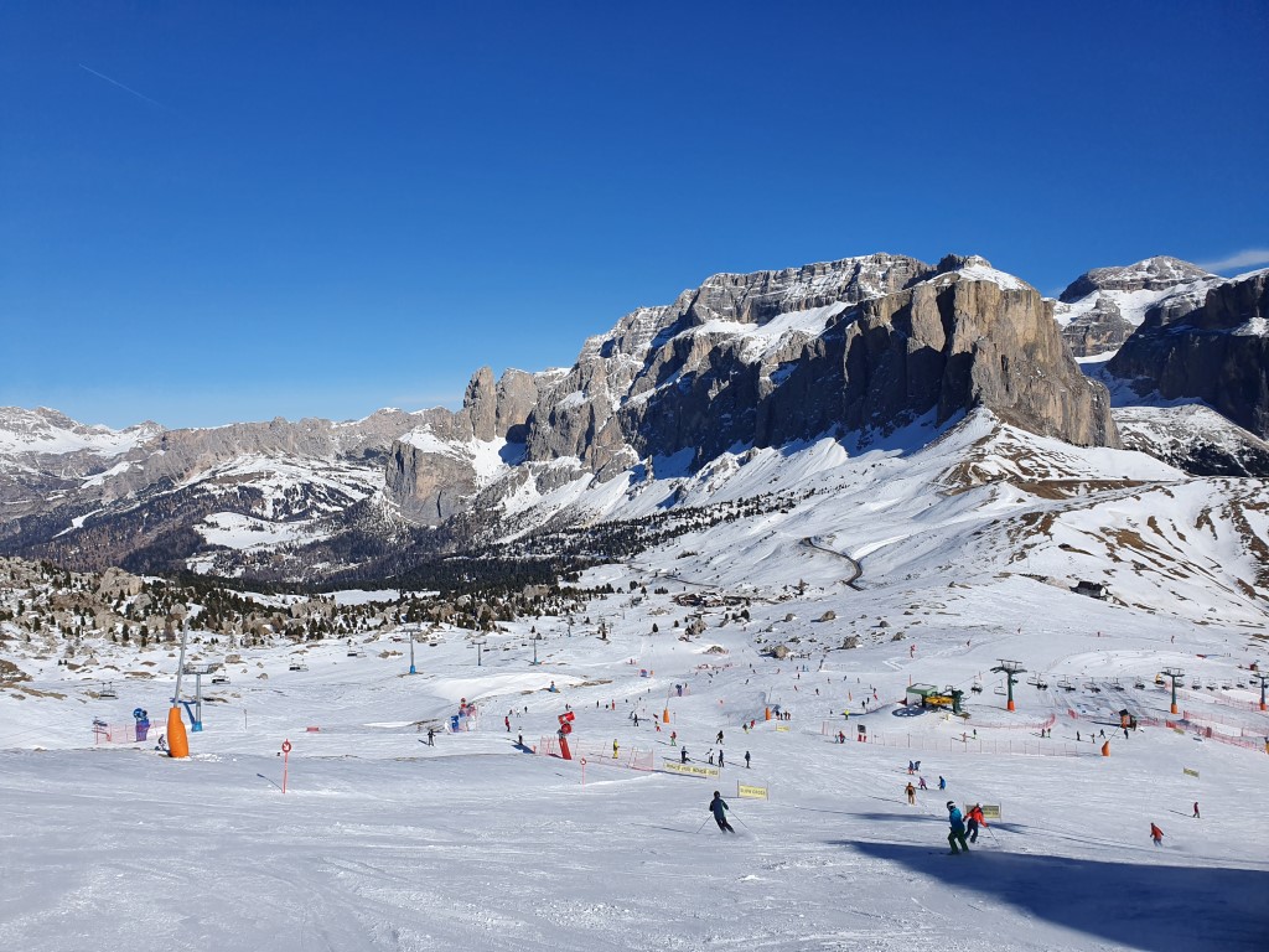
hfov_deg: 67.3
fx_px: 953
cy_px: 476
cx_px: 634
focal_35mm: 26
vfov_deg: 53.1
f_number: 2.4
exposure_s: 1/3784
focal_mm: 4.32
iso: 50
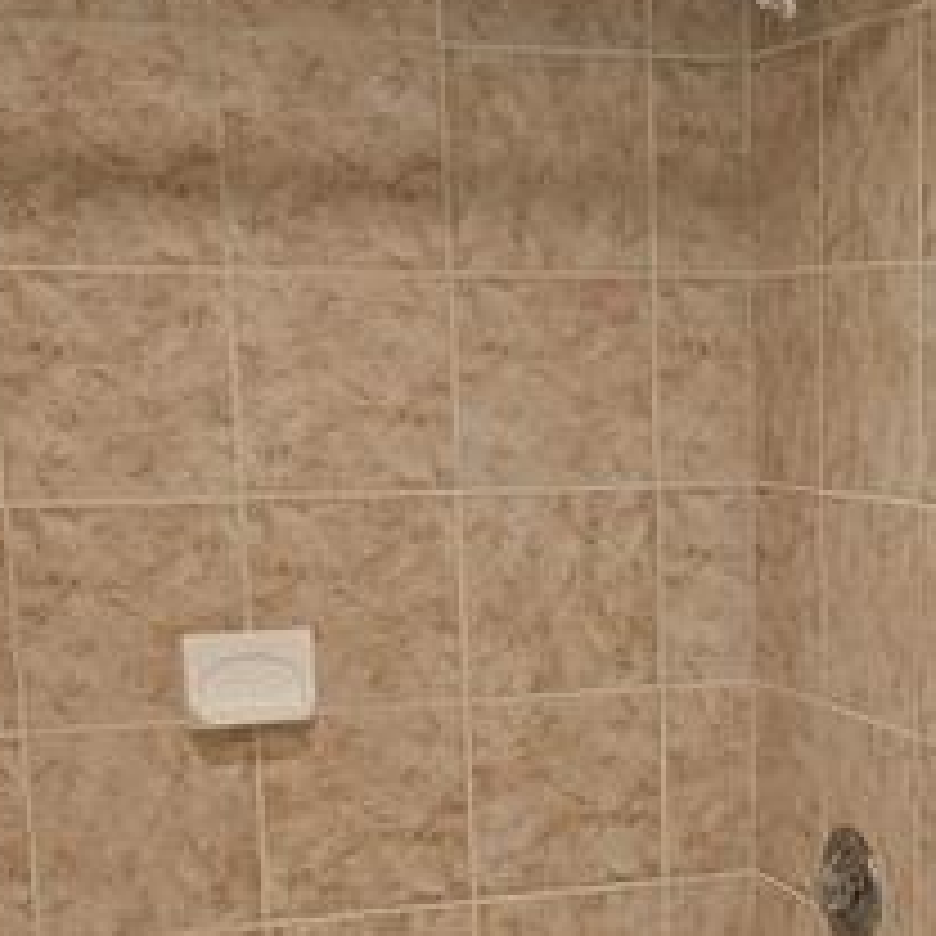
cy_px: 832
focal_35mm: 75
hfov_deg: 22.4
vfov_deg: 22.5
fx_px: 2294
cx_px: 868
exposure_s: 1/120
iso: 125
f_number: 1.8
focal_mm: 5.4
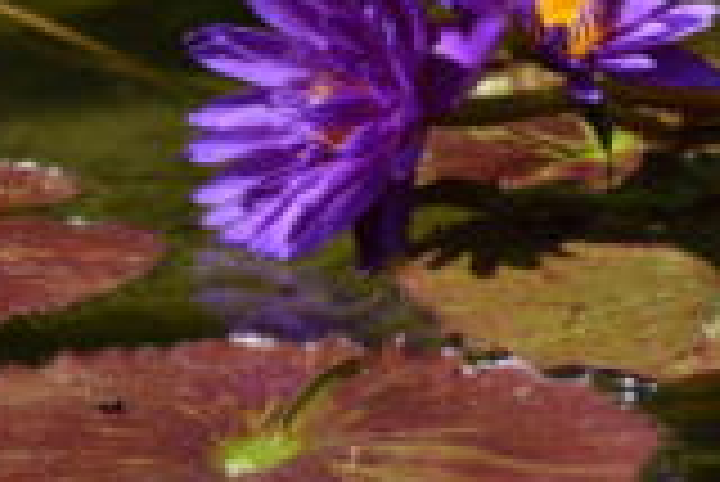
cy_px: -101
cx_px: 918
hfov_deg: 1.9
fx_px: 21579
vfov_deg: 1.3
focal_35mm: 1078
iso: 100
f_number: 5.3
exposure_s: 1/500
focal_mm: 230
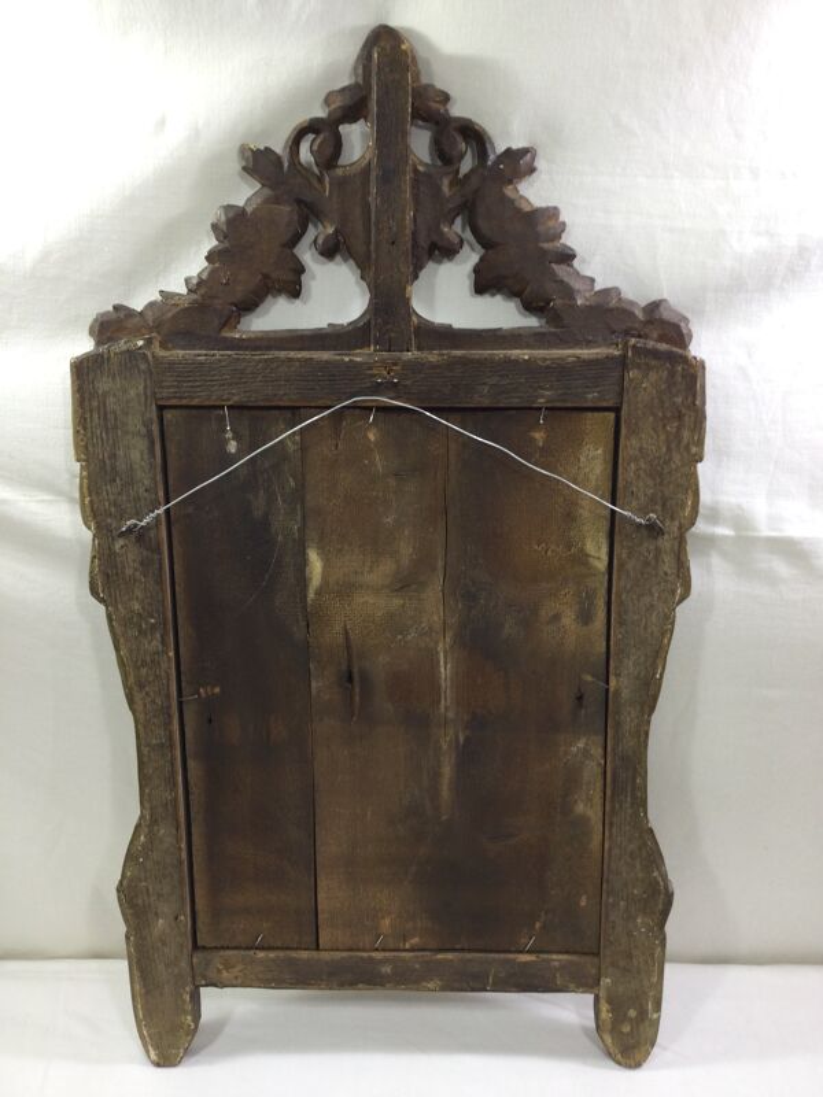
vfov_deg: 58.4
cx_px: 412
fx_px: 983
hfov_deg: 45.4
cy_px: 548
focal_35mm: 31
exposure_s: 1/50
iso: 32
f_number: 2.4
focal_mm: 3.3
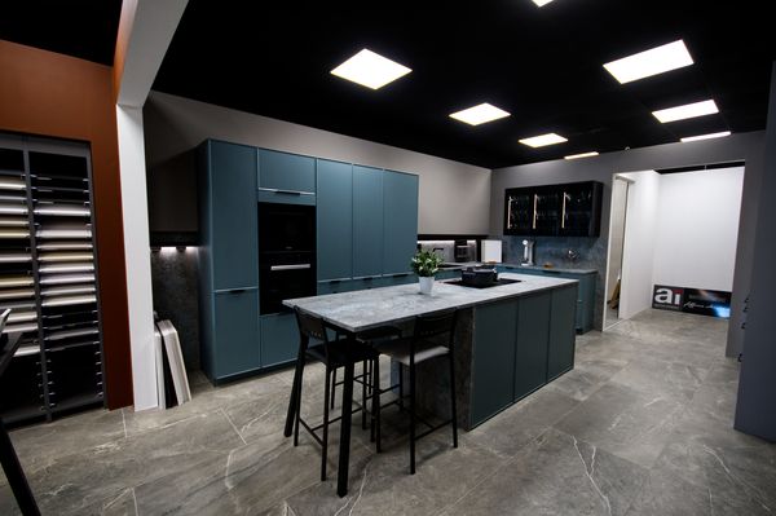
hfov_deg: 100.4
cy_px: 258
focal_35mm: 15
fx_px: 323
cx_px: 388
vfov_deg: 77.2
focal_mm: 10
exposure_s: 1/60
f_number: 4
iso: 500
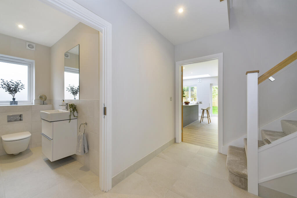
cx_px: 148
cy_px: 99
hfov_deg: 104.2
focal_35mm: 14
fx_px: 116
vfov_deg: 81.2
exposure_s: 1/25
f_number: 7.1
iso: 400
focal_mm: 14
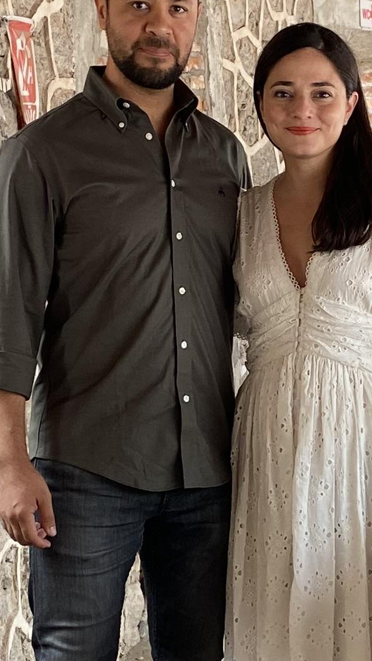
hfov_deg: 11.2
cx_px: 315
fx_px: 1894
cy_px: 316
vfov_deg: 19.8
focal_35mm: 108
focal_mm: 4.25
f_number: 1.8
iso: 80
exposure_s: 1/121
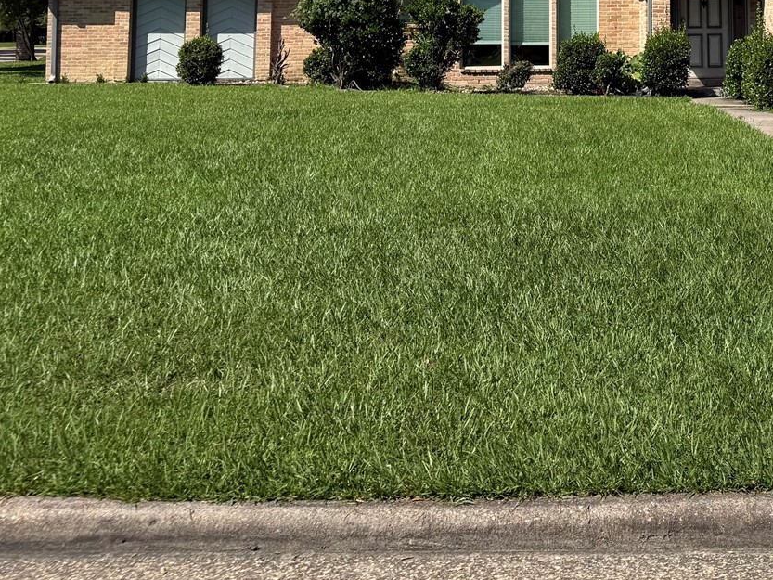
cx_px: 696
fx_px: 1318
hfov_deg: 31.2
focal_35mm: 59
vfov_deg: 23.1
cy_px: -84
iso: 80
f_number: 1.78
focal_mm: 6.76
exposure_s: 1/4975
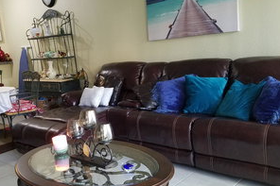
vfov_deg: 34.2
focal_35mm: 39
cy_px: 89
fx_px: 303
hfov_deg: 49.4
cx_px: 117
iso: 200
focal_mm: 4.2
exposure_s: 1/14
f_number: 1.7
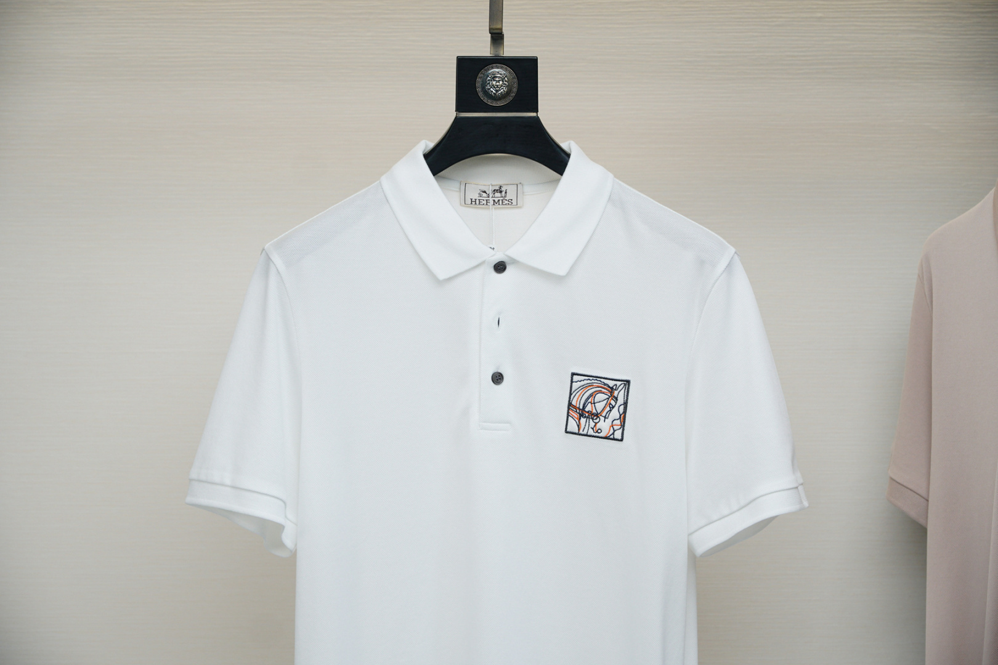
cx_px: 499
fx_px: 2370
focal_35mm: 86
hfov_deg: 23.8
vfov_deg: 16.0
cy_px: 332
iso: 250
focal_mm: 57
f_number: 4
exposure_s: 1/250
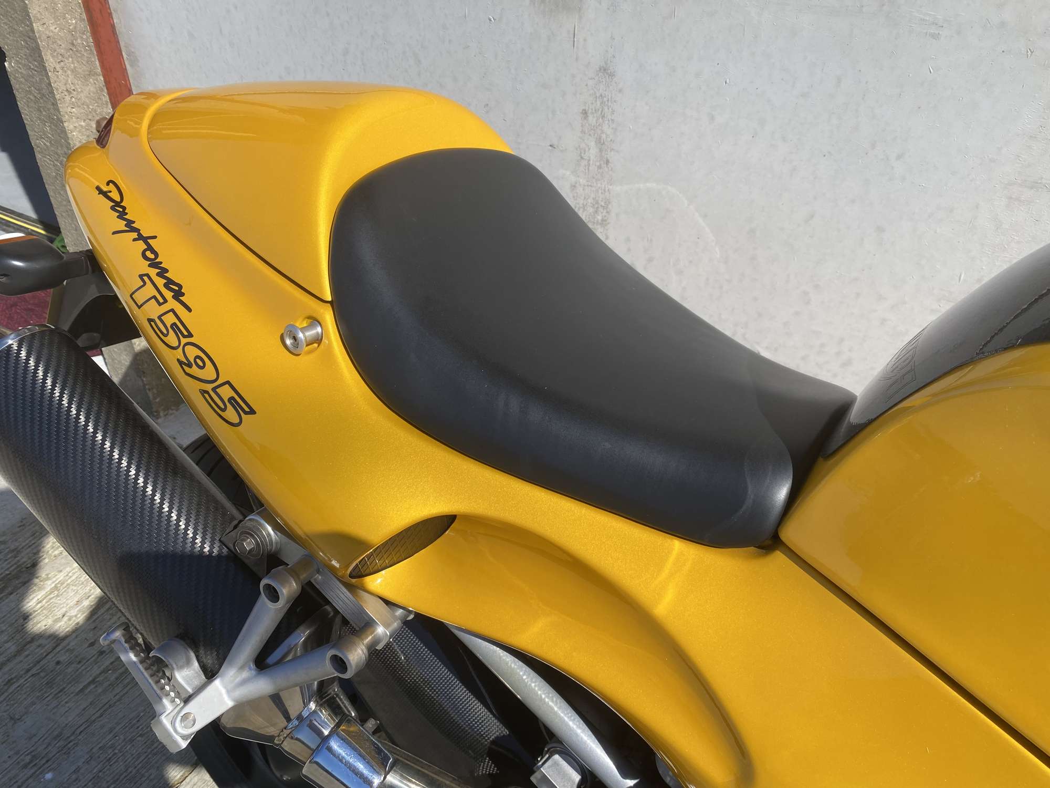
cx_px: 525
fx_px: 789
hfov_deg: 67.3
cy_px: 394
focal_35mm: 26
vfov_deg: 53.1
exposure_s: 1/2967
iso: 32
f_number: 1.8
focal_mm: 4.25
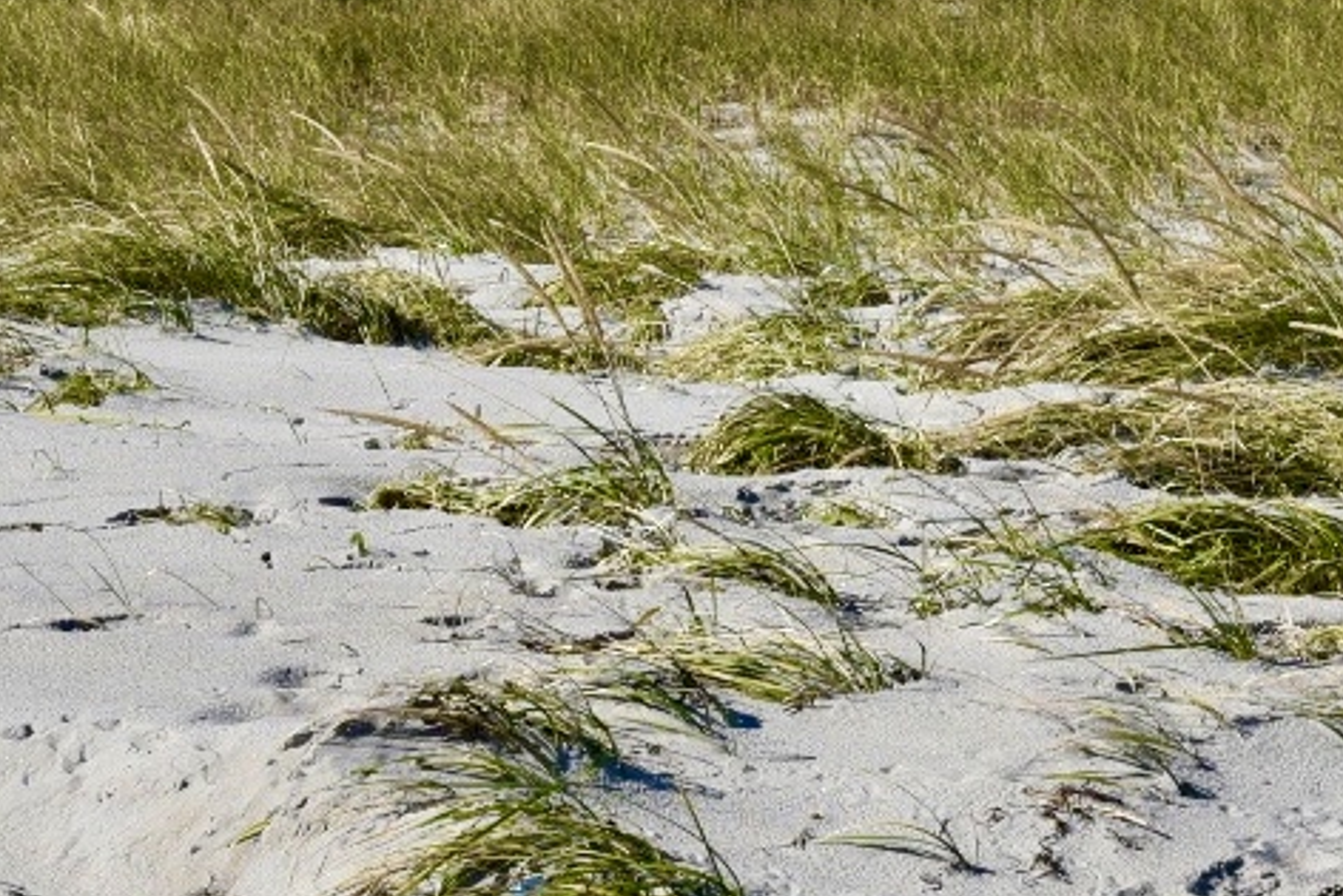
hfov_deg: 26.1
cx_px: 1211
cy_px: 125
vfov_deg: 18.0
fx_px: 2799
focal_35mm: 75
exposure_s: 1/640
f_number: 13
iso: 400
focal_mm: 40
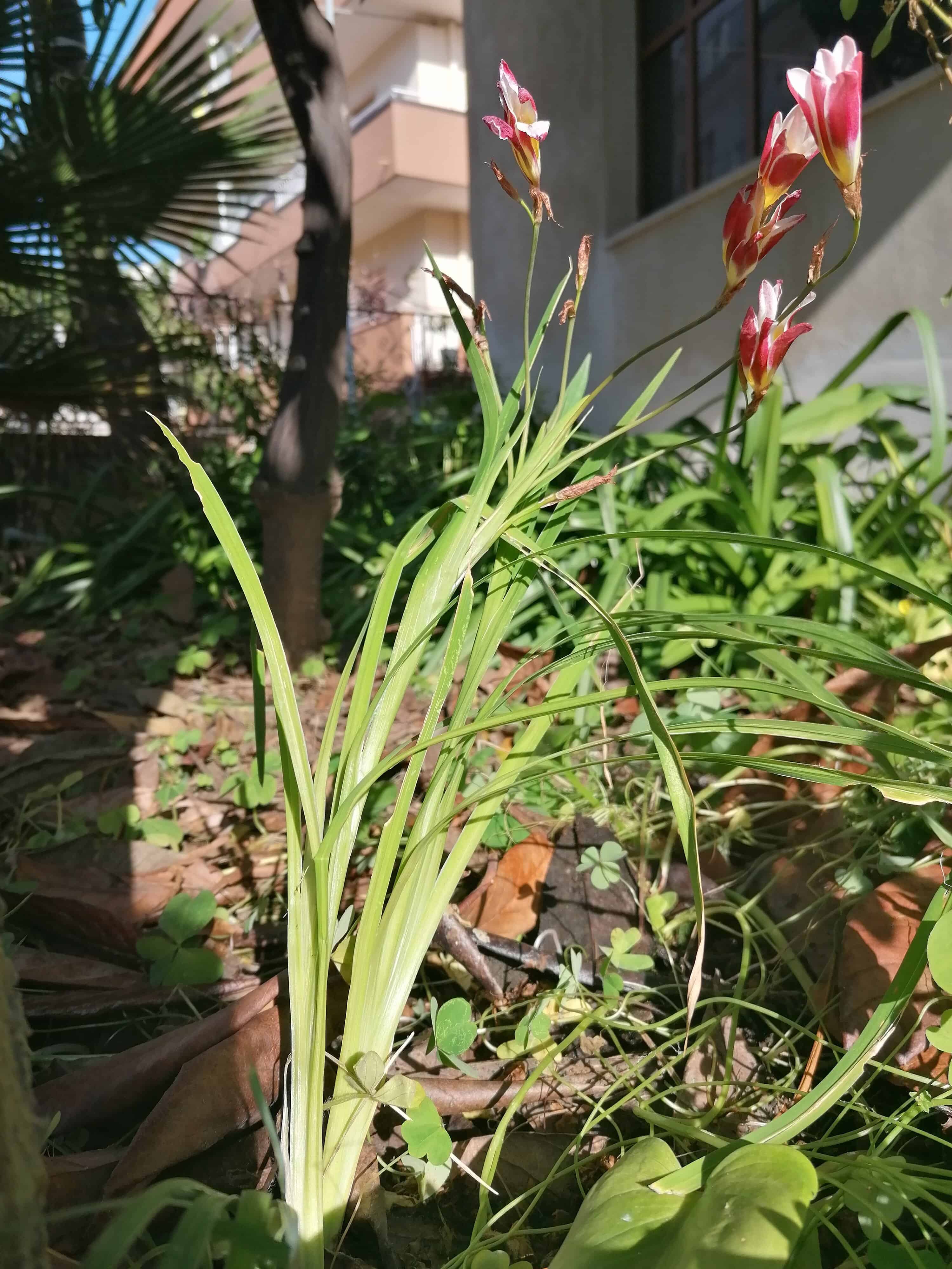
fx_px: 990
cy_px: 634
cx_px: 476
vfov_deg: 65.3
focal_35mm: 27
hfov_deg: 51.4
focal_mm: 4.75
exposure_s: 1/1130
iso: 50
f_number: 1.8
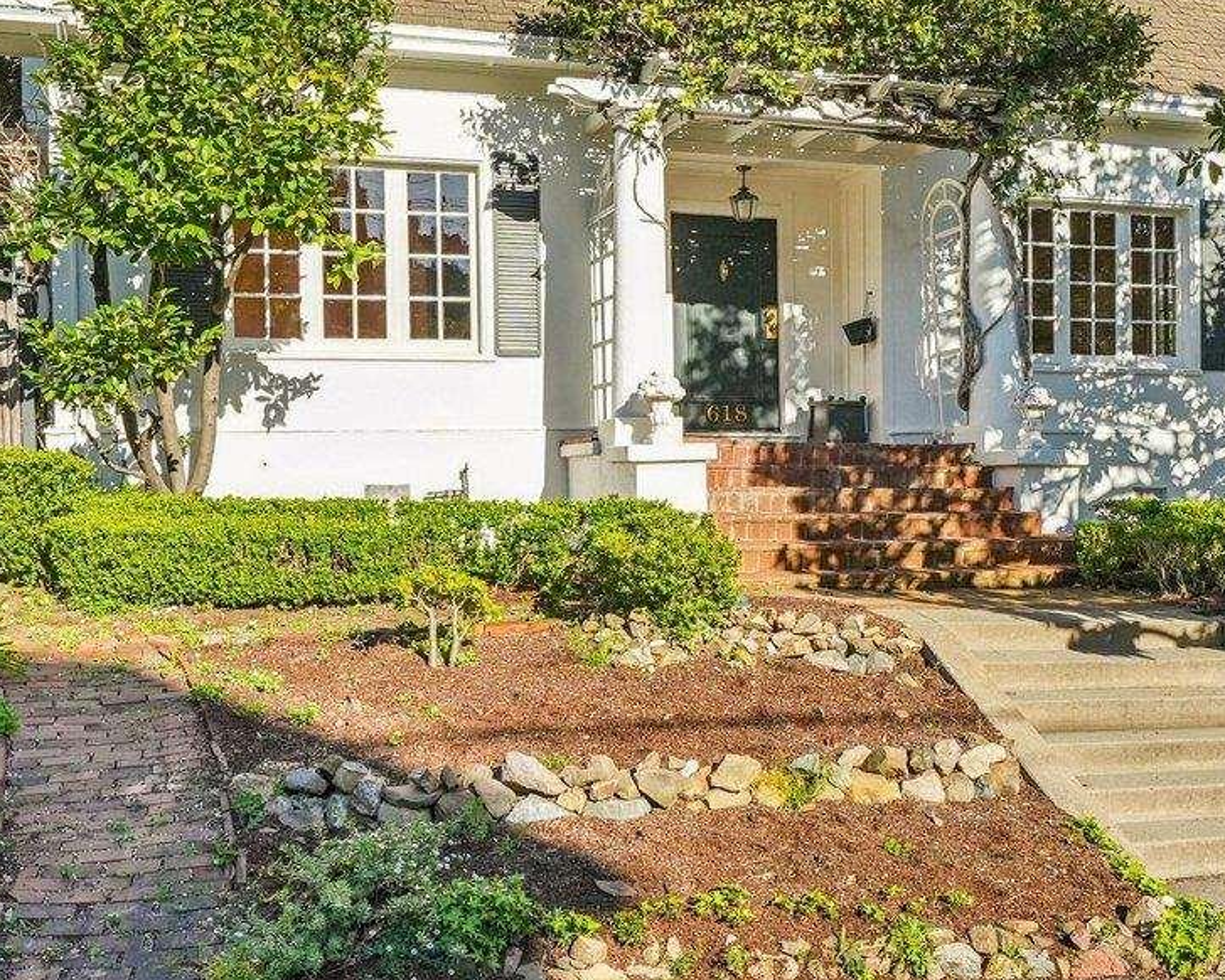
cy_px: 176
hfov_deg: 48.9
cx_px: 716
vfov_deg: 38.4
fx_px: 1342
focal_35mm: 37
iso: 640
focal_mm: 14
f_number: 9
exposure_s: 1/800
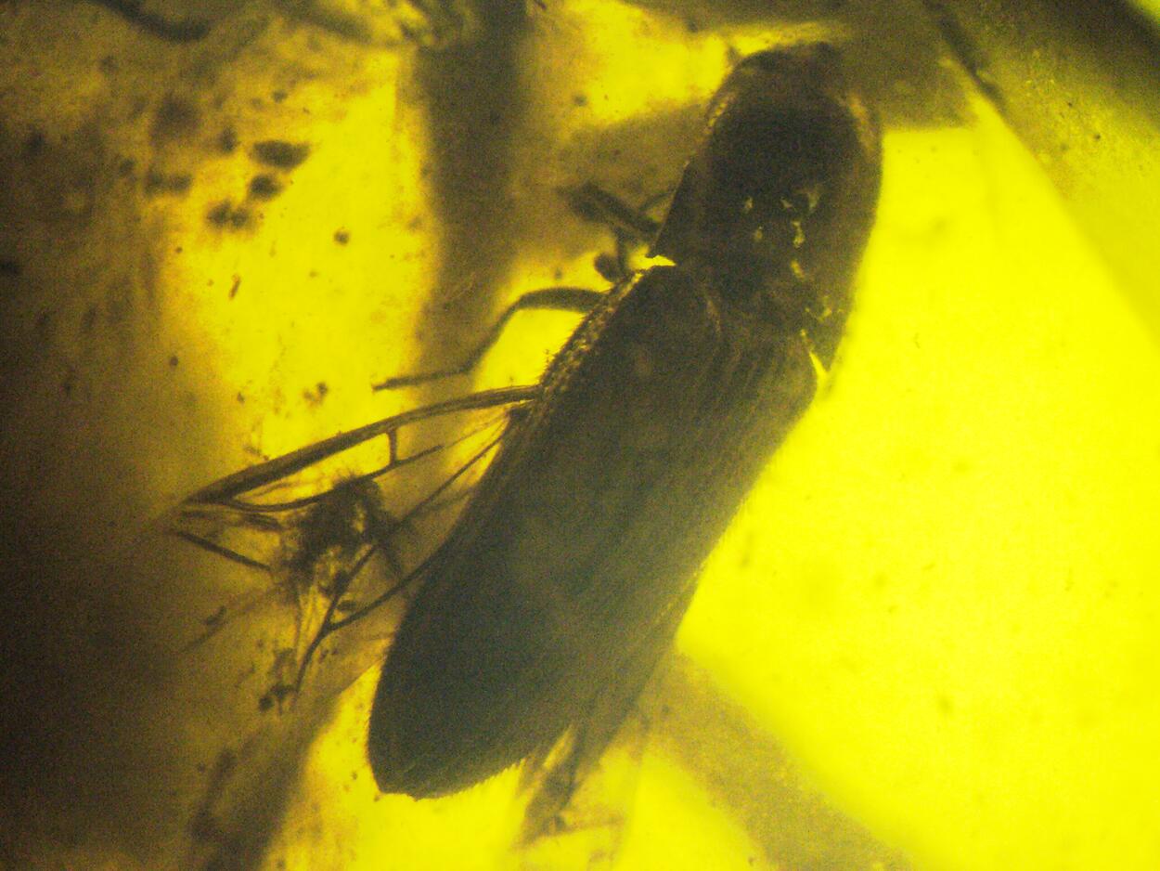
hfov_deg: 18.7
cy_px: 436
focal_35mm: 105
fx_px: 3519
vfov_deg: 14.1
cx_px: 580
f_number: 5
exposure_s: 1/160
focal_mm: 17.4
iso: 400
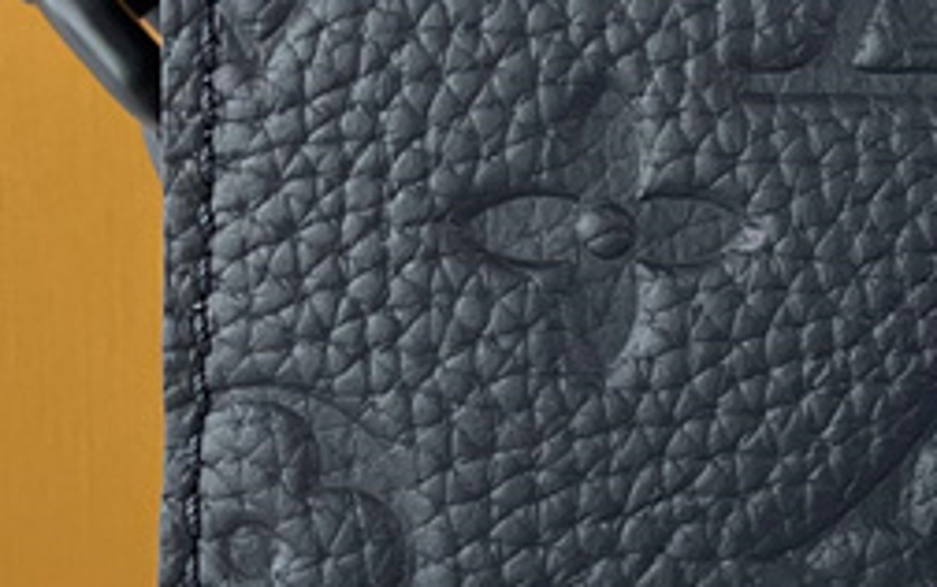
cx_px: 1595
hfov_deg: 14.4
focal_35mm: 131
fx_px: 3348
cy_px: 189
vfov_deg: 10.0
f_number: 1.6
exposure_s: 1/100
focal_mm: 4.2
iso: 100
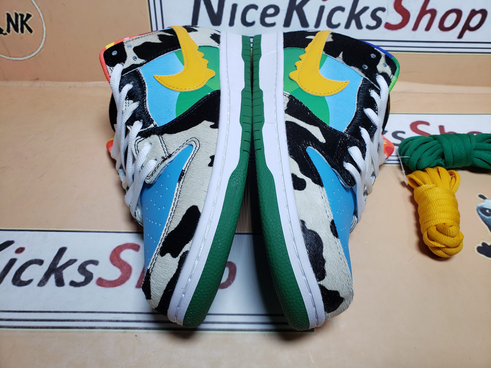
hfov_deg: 67.3
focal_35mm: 26
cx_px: 246
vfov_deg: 53.1
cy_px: 184
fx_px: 369
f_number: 2.4
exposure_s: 1/278
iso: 50
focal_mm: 4.3
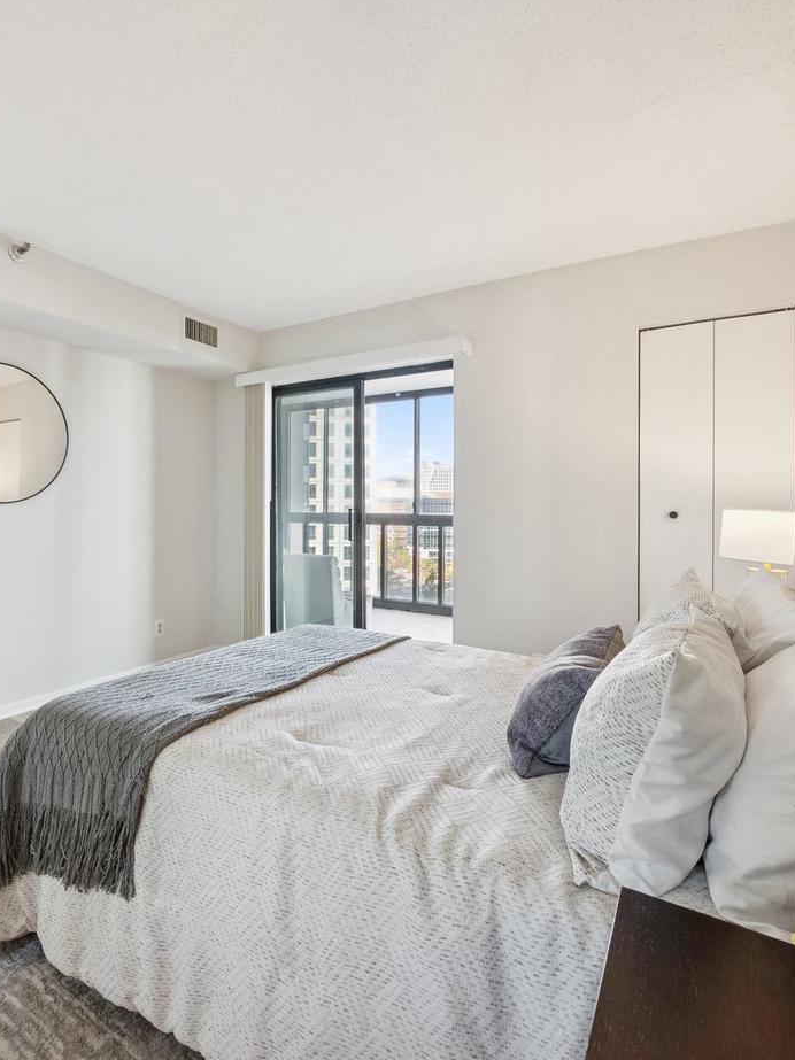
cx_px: 321
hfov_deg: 70.9
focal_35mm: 18
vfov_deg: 87.7
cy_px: 509
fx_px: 551
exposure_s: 1/100
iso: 640
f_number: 7.1
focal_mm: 12
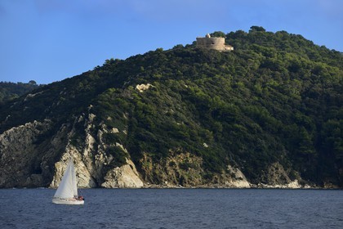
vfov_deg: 6.9
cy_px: 114
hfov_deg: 10.3
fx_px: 1905
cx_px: 172
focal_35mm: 200
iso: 200
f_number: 8
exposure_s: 1/400
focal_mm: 200
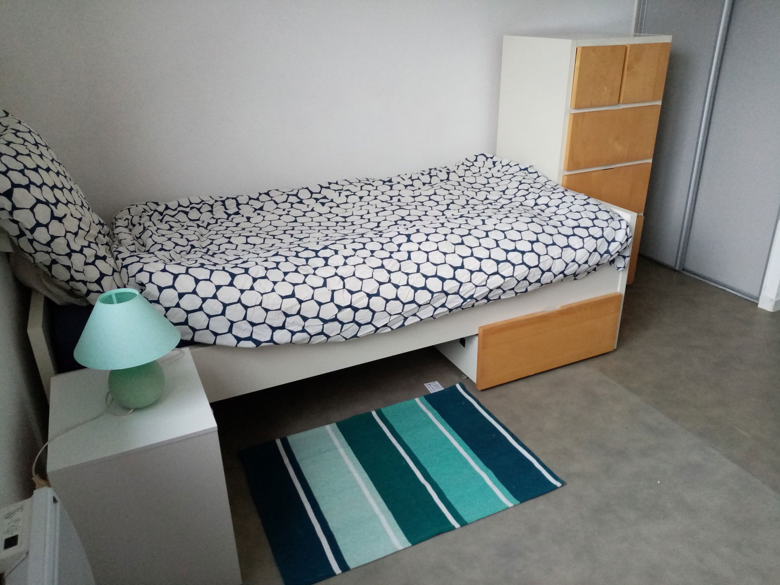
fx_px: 586
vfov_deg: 53.1
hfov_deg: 67.3
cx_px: 390
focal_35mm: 26
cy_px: 292
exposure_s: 1/33.3
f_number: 1.8
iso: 356
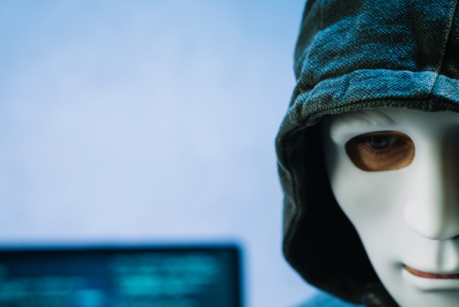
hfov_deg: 22.3
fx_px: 1161
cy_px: 249
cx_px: 287
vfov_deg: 14.9
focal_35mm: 91
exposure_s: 1/60
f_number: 3.2
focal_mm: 50
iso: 100
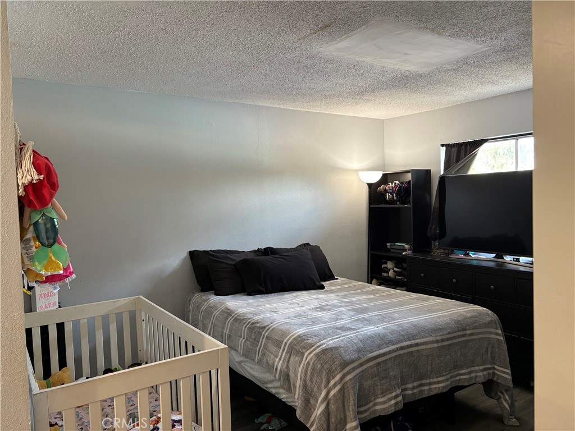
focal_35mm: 26
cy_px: 216
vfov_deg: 53.1
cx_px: 288
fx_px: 432
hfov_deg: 67.3
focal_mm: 5.96
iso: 250
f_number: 1.6
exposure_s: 1/60
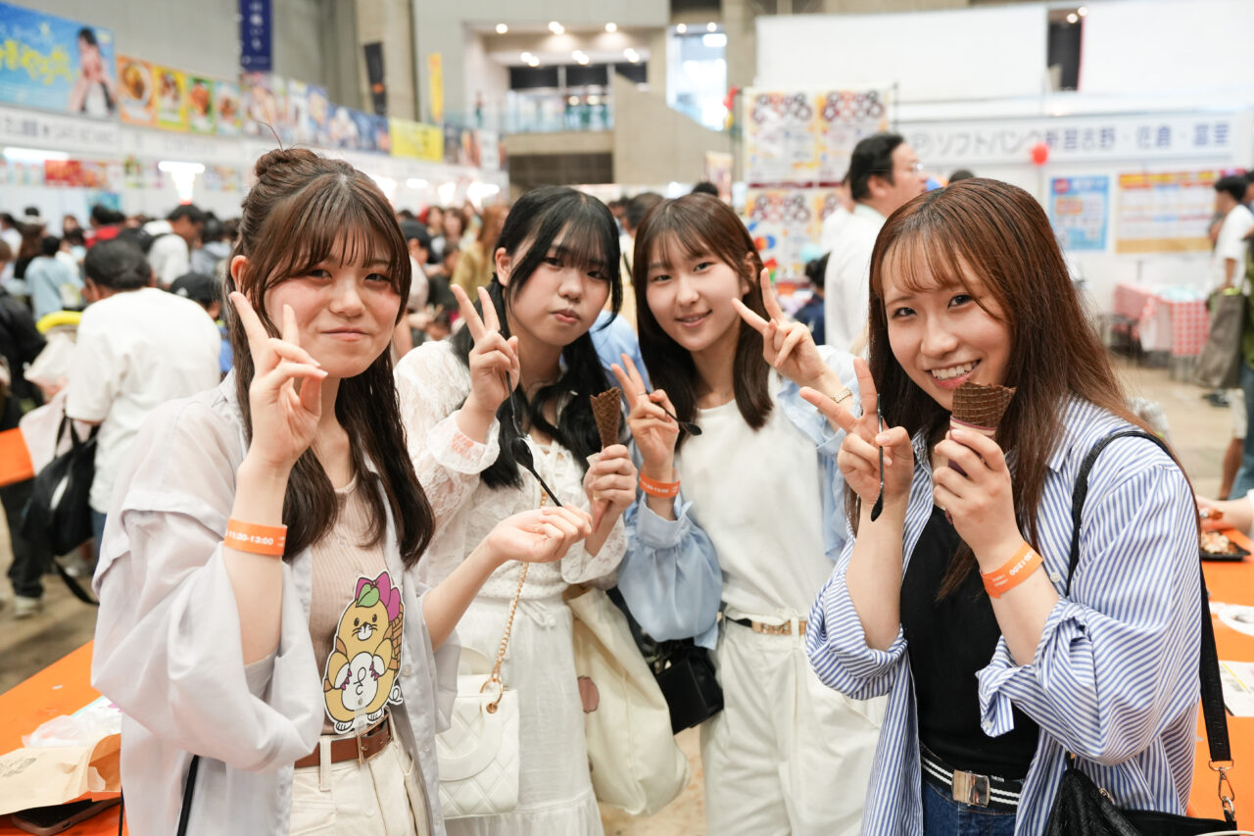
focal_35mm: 34
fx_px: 1184
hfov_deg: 55.8
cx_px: 627
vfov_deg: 38.9
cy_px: 418
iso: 1600
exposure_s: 1/125
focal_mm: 34
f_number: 3.5
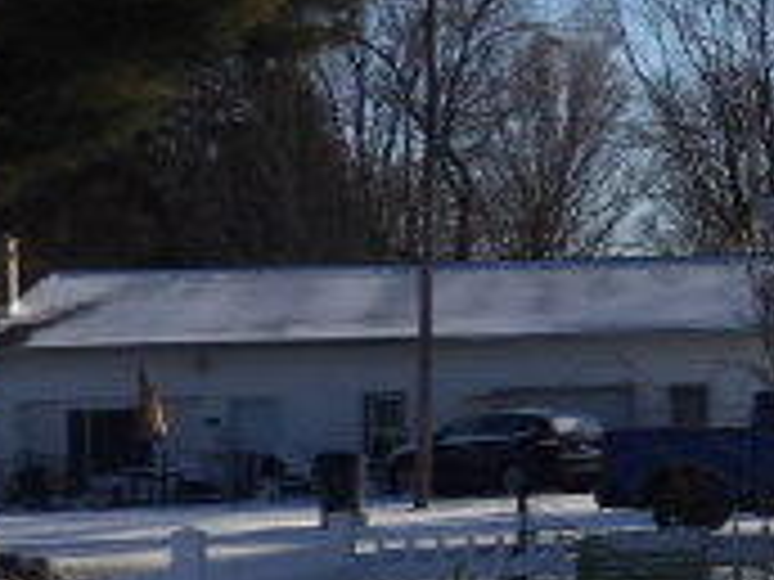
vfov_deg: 12.0
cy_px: 382
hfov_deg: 14.2
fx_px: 2750
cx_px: 1372
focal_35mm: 123
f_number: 3.6
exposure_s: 1/874
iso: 100
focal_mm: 5.9
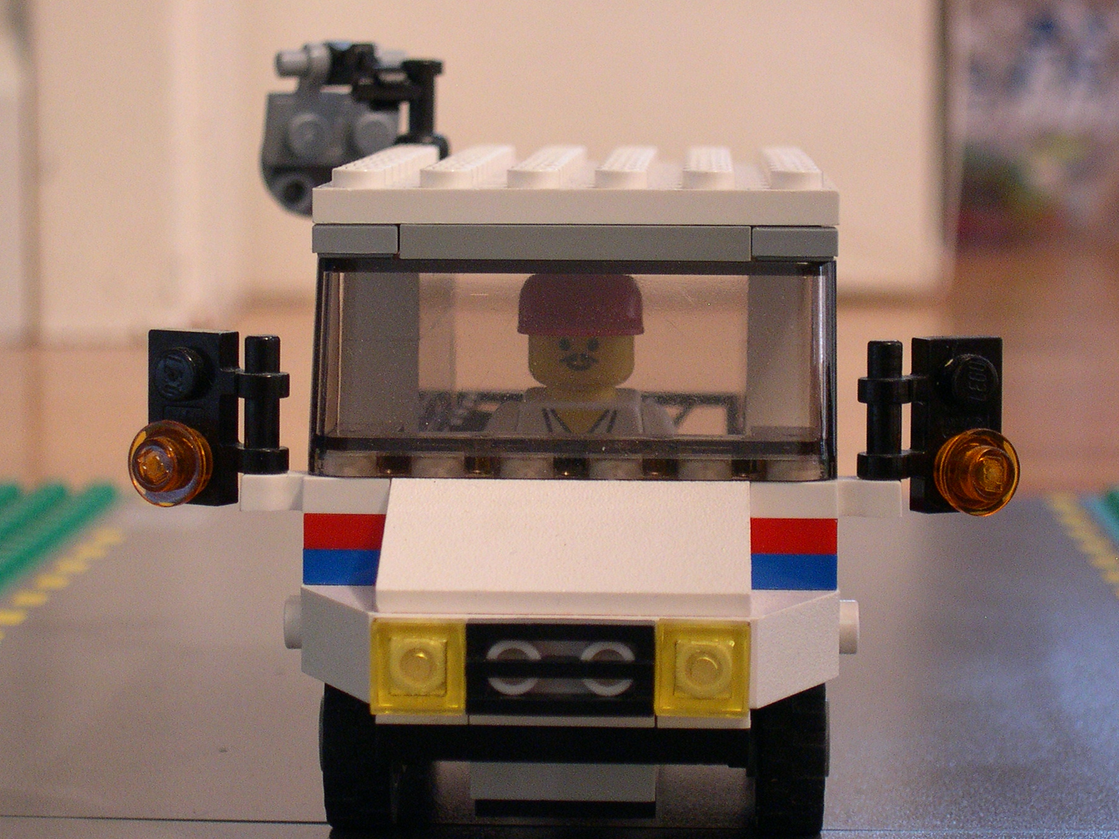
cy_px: 452
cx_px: 550
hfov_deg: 17.7
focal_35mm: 111
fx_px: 3588
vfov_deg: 13.3
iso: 400
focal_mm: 18.4
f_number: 4.4
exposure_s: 1/3.1
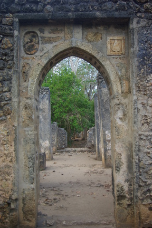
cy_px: 114
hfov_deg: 36.9
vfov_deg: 53.1
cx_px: 76
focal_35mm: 36
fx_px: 228
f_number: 4
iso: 100
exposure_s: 1/30
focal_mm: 24
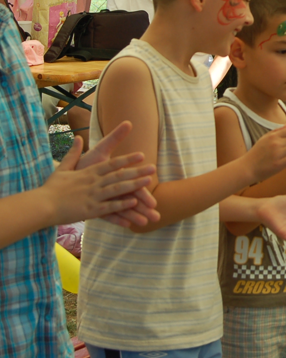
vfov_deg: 12.5
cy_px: 64
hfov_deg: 9.9
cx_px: 339
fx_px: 1624
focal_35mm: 153
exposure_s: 1/200
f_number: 7.1
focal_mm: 35
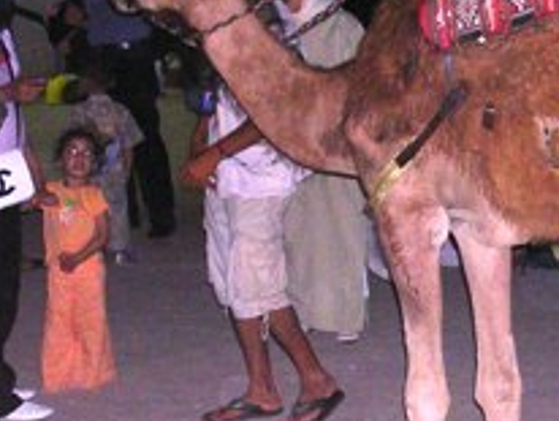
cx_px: 499
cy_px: 201
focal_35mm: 100
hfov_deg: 19.3
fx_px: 1617
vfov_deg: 14.8
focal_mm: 7.1
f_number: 3
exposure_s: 1/60.1
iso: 200
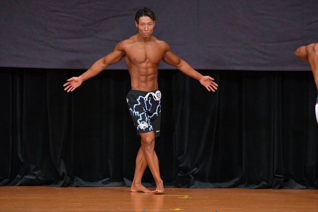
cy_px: 106
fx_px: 2781
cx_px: 159
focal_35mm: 315
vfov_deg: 4.4
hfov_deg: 6.5
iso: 5000
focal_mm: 210
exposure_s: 1/400
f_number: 5.6
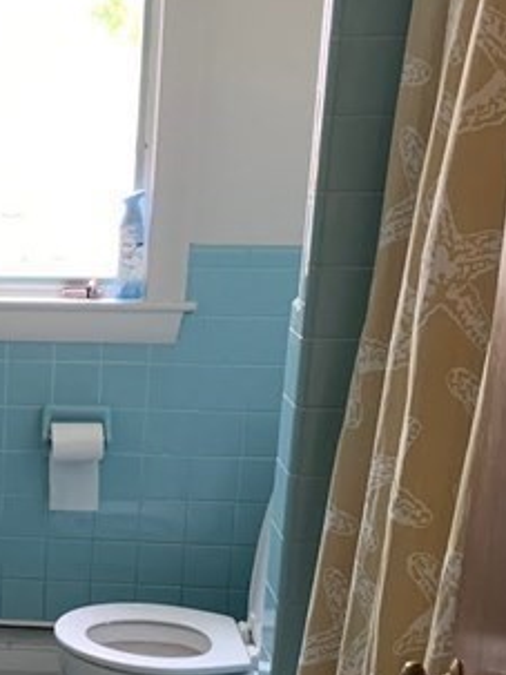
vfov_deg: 28.9
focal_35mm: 66
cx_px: -123
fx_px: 1287
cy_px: 510
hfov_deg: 20.6
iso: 200
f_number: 1.8
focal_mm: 4.25
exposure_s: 1/60
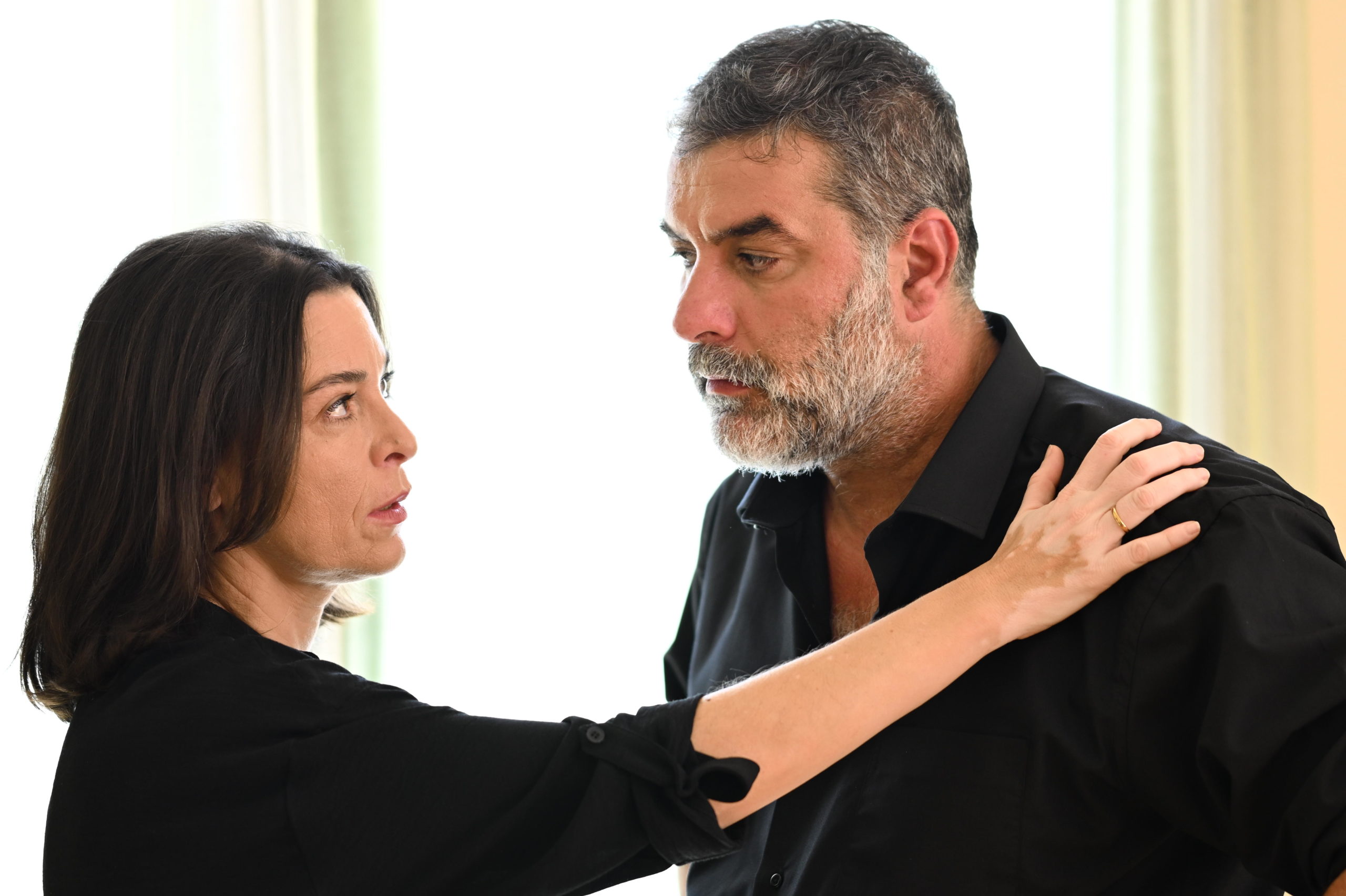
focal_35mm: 127
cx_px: 673
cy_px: 448
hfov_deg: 16.1
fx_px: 4747
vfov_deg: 10.8
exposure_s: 1/200
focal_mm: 85
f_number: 1.8
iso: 500
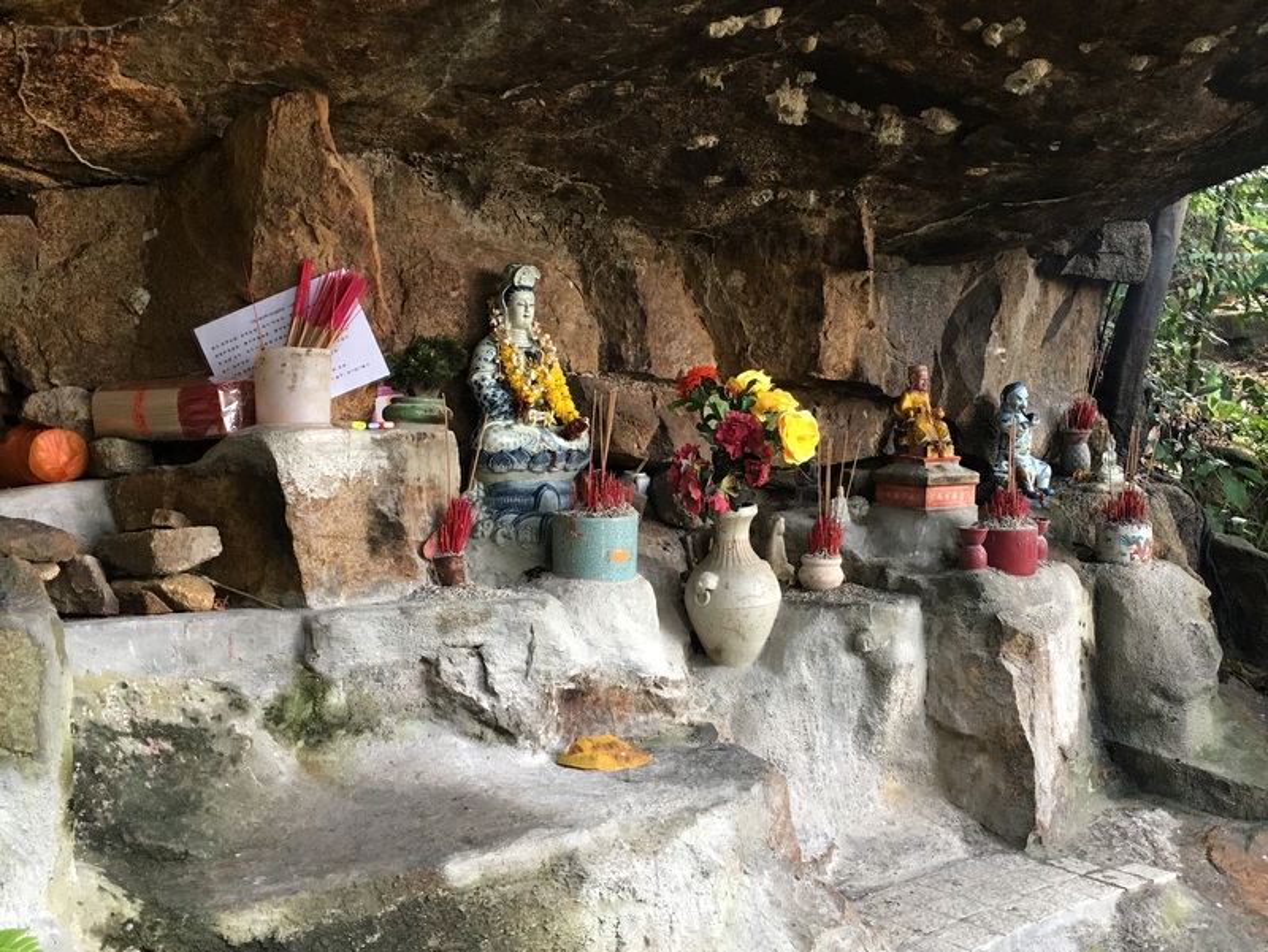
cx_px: 634
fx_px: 1063
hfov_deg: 61.6
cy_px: 476
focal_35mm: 29
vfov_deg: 48.3
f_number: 2.2
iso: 64
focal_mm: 4.15
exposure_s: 1/17
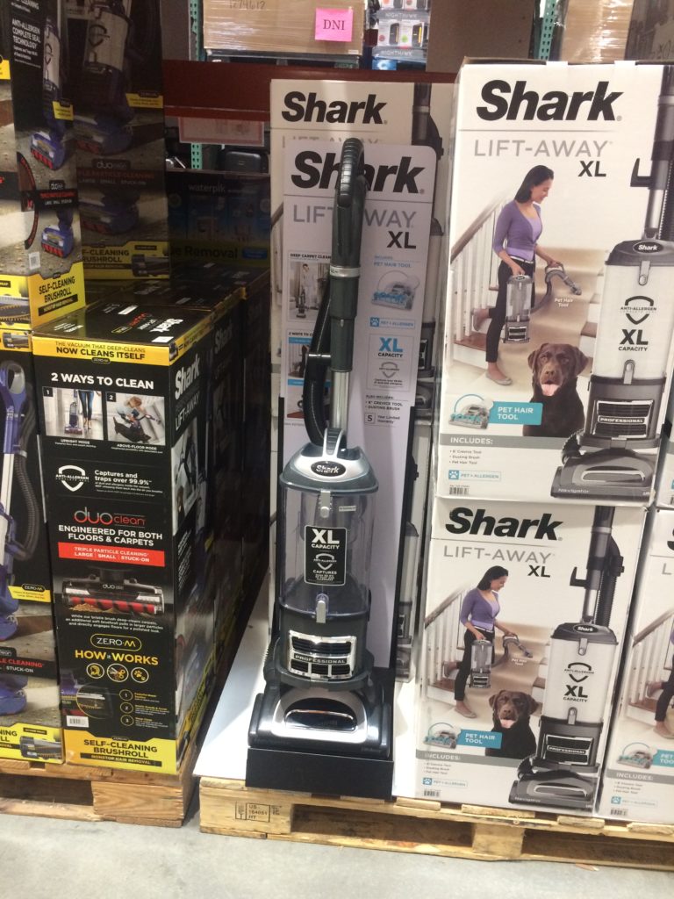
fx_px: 753
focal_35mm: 29
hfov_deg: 48.2
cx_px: 337
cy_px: 450
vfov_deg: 61.7
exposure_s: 1/33
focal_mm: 4.15
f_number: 2.2
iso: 250
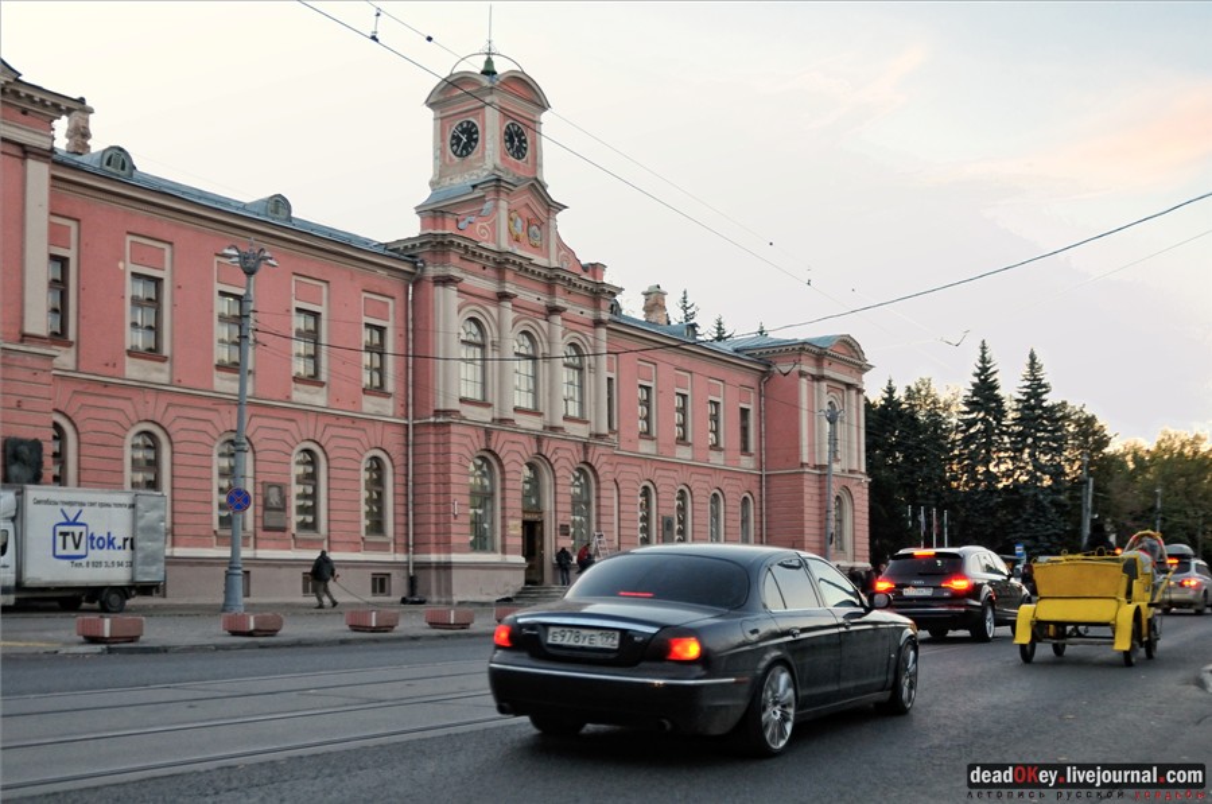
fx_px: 1210
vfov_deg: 36.8
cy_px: 402
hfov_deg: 53.2
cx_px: 606
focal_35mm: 36
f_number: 4
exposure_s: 1/100
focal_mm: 24
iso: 1000
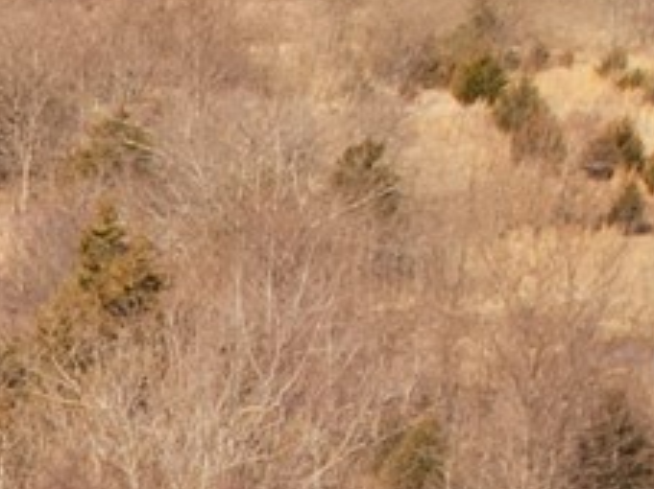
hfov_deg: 8.8
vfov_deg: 7.4
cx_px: -1227
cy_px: 1126
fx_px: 3588
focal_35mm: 190
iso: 150
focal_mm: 8.38
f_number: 2.8
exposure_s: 1/2000
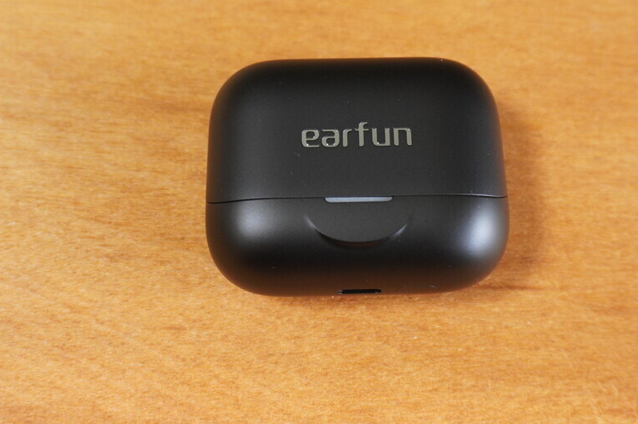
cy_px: 165
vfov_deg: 25.1
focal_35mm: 54
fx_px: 952
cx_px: 354
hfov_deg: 37.0
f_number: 4.5
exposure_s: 1/50
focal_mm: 23
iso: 1250
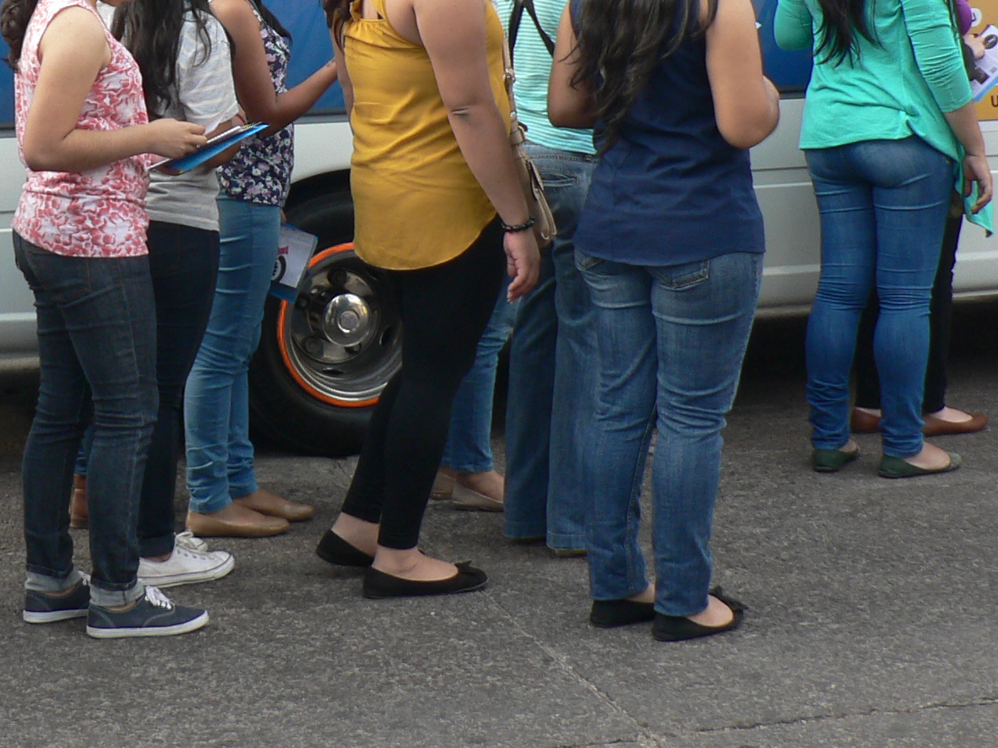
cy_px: -23
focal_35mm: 78
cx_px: 82
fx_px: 2248
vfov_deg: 18.3
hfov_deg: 24.3
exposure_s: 1/100
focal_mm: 6
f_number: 3.2
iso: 80
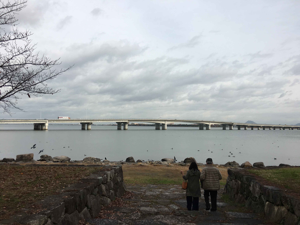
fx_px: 251
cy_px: 112
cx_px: 150
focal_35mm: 29
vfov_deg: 48.2
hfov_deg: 61.7
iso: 25
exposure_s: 1/2079
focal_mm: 4.15
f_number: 2.2
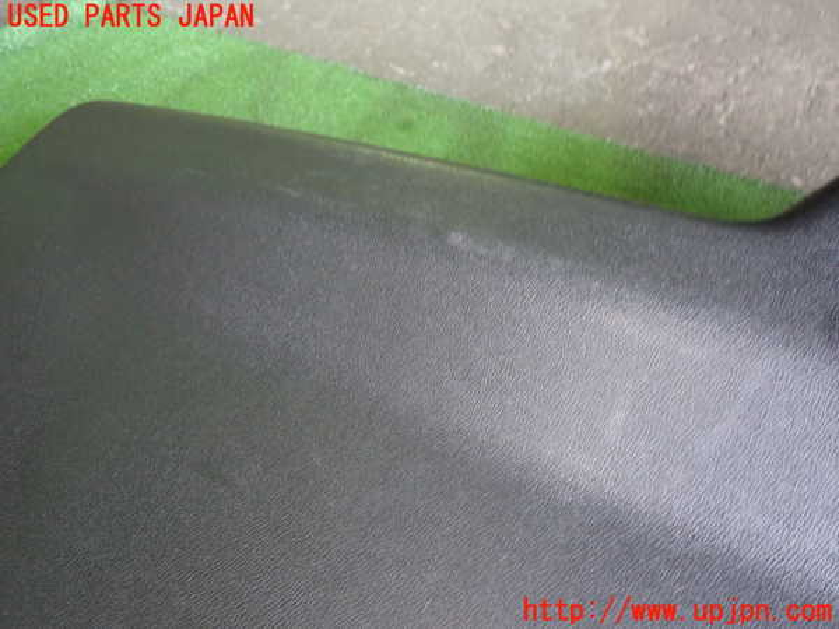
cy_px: 314
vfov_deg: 46.8
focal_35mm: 30
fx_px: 727
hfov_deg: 60.0
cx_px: 420
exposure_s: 1/30
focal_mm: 5.4
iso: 640
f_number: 2.3
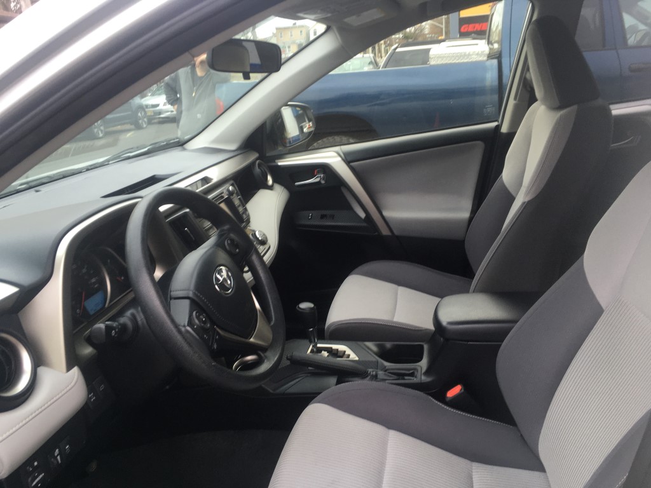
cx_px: 326
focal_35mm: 29
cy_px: 244
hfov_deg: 61.7
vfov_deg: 48.2
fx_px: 545
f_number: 2.2
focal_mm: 4.15
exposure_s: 1/60
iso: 32
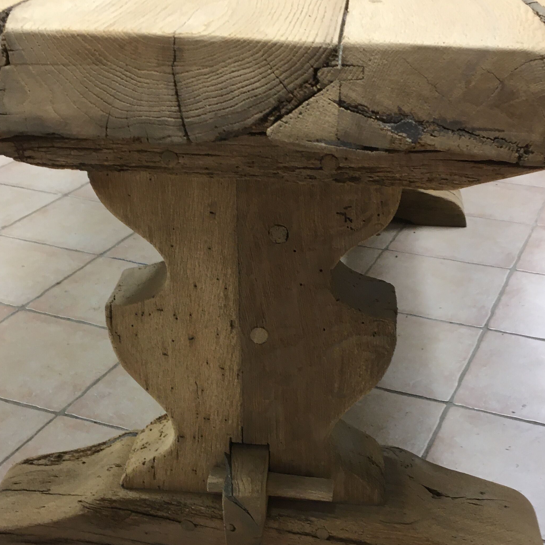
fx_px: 891
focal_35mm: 50
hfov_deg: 34.0
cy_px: 358
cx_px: 274
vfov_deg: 33.8
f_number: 2.2
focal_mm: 4.15
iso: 80
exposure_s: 1/33
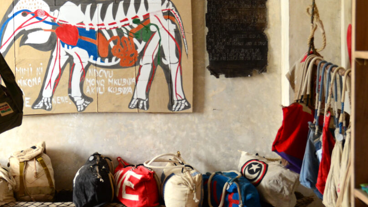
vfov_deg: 19.4
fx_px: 605
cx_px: 145
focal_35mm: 62
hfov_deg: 33.7
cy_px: 76
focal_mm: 30
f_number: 4.5
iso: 1000
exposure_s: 1/25
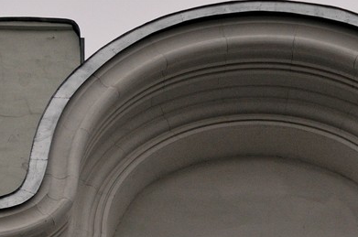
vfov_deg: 6.4
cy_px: 269
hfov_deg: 9.6
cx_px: 249
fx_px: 2124
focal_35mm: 214
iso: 400
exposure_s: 1/400
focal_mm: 62
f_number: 7.1
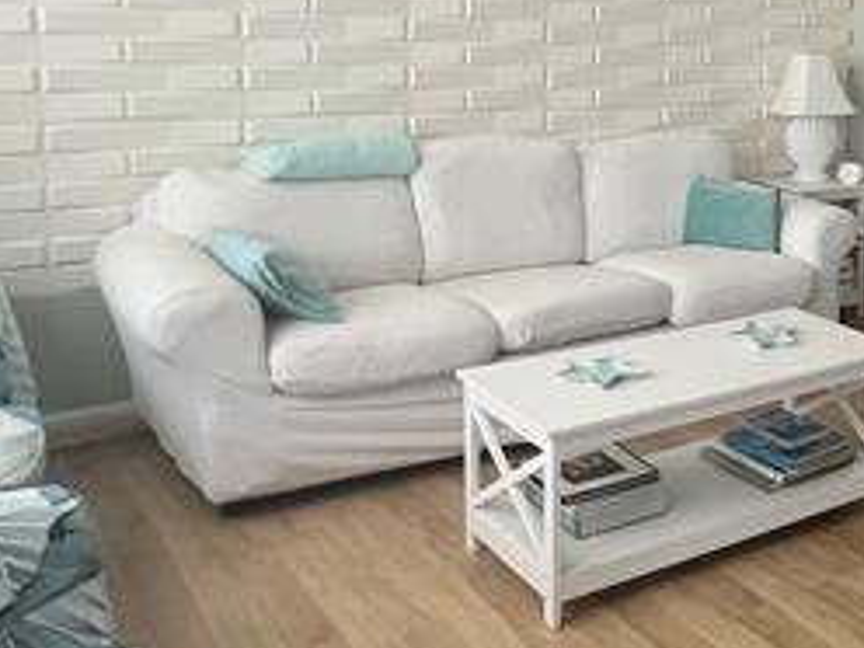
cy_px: 160
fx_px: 1048
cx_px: 937
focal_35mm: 42
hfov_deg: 37.8
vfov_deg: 33.6
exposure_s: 1/63
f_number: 1.8
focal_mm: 1.57
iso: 250
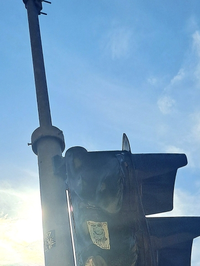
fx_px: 431
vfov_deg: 32.8
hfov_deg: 26.1
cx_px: 113
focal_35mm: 56
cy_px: 232
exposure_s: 1/10000
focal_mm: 4.65
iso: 32
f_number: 1.8
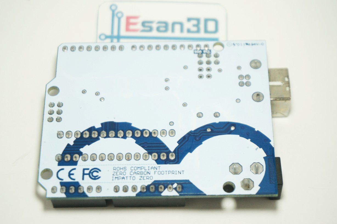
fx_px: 701
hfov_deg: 27.0
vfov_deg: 18.1
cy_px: 112
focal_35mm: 75
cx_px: 168
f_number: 5.6
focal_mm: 50
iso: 400
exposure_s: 1/100
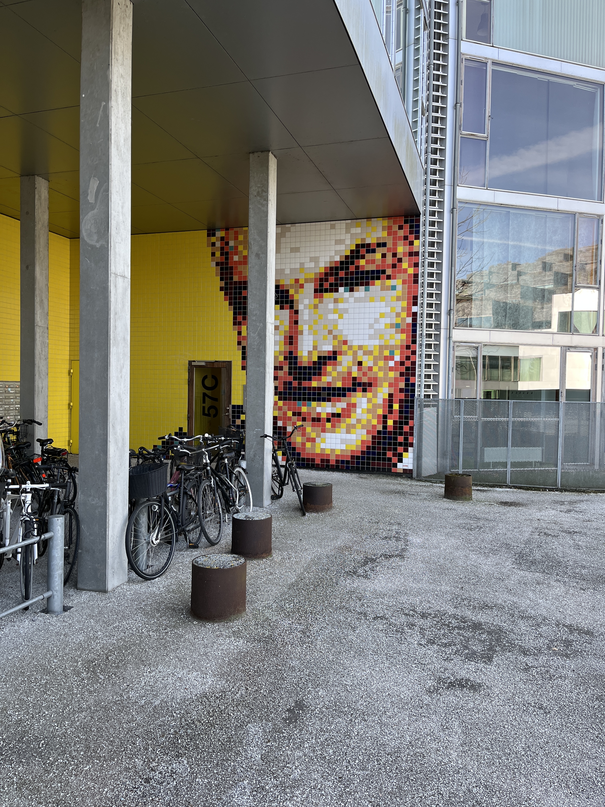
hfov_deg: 53.1
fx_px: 606
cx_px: 302
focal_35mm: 26
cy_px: 404
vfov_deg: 67.3
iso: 50
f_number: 1.6
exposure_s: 1/404
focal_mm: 5.1
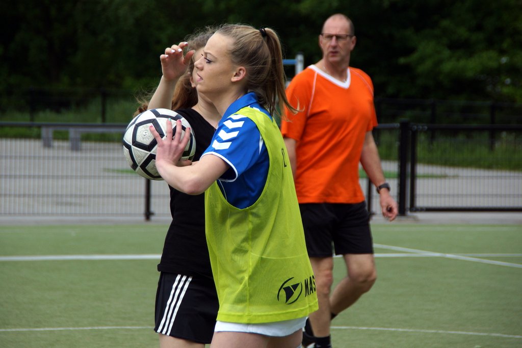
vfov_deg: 6.5
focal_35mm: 210
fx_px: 3044
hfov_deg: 9.8
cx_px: 261
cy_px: 174
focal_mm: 140
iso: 200
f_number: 6.3
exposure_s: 1/800
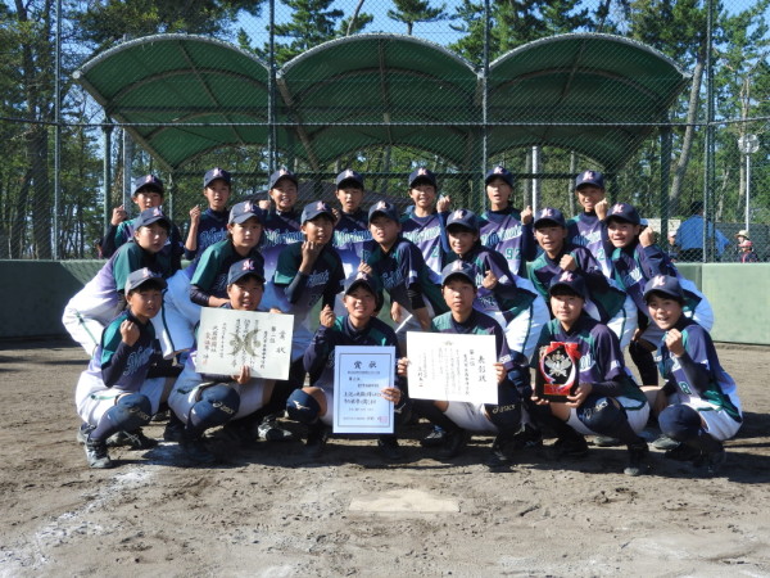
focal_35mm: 45
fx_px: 1001
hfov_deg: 42.1
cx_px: 385
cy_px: 289
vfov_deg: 32.2
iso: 100
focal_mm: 8.1
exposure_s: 1/500
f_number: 4
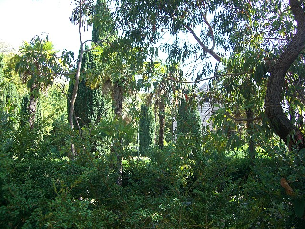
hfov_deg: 49.0
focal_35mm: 38
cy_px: 114
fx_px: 335
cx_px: 152
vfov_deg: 37.7
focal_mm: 7.9
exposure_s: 1/125
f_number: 2.8
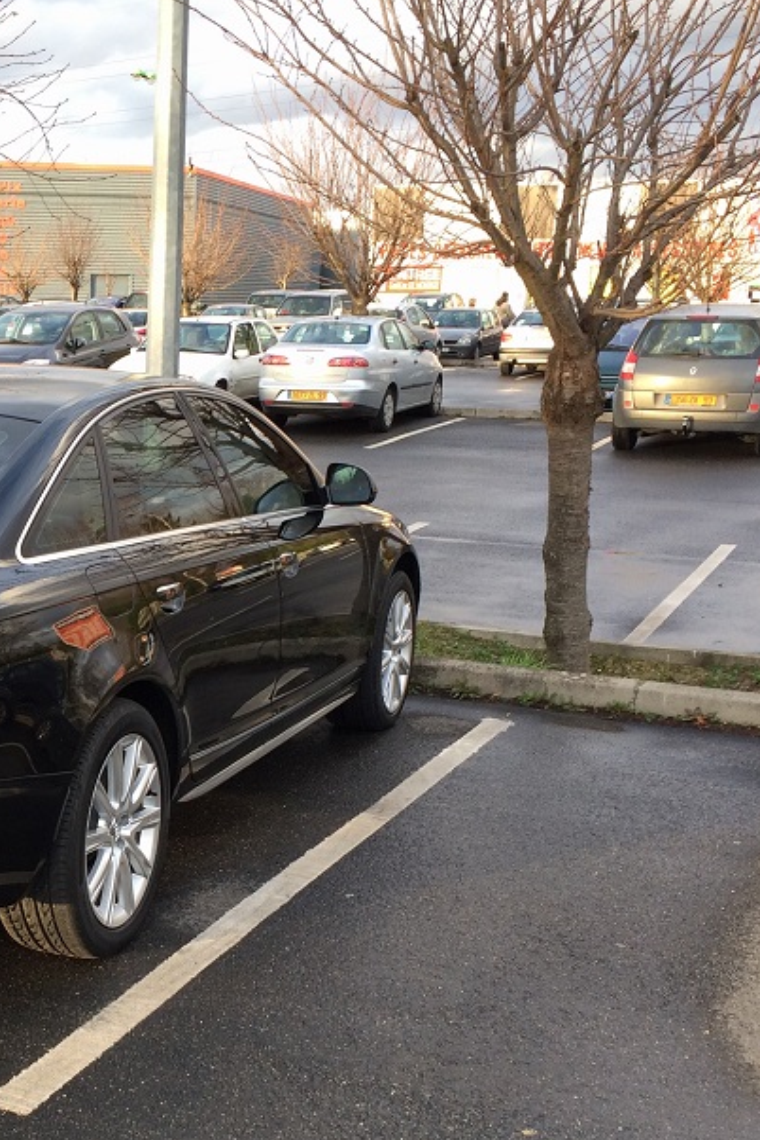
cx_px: 40
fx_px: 1678
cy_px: 696
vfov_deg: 37.3
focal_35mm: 53
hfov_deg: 24.6
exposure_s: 1/125
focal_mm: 4.12
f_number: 2.2
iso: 32
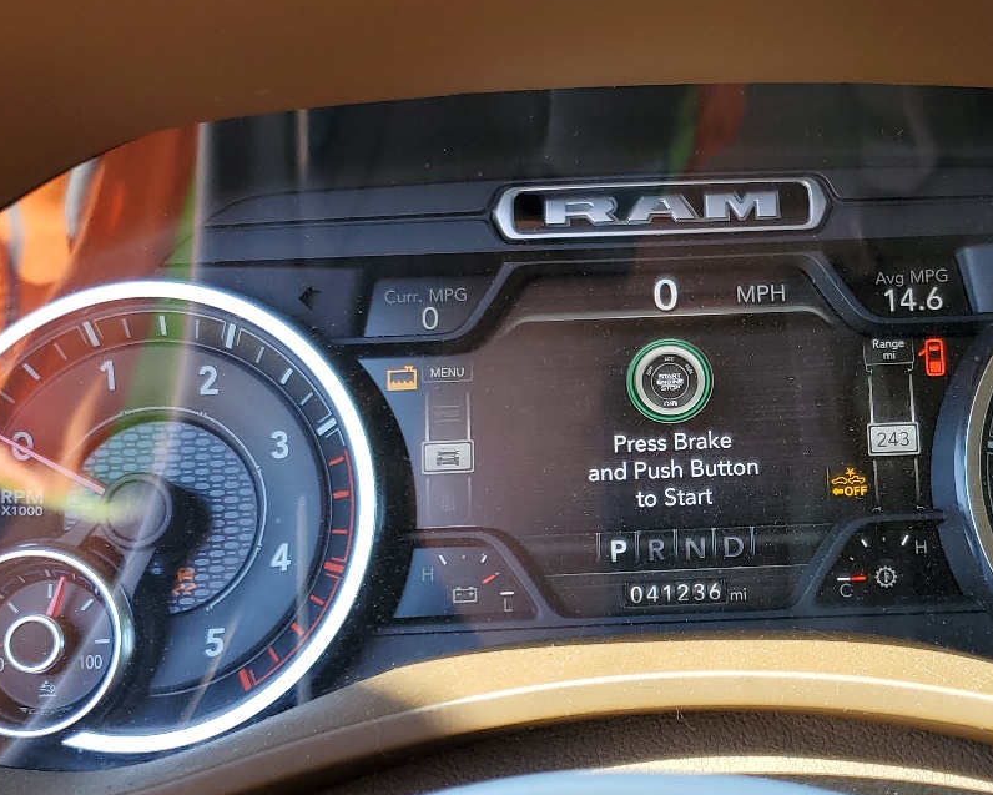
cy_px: 386
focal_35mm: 51
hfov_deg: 36.3
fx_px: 1499
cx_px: 664
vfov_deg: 29.7
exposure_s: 1/278
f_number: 1.5
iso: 50
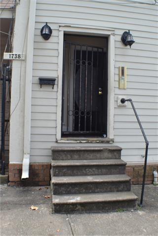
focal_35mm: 42
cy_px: 118
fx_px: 276
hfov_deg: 31.9
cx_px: 79
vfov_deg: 46.4
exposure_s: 1/125
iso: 100
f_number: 5.6
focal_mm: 28
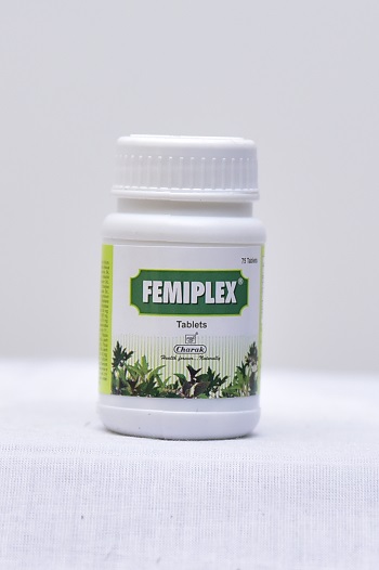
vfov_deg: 27.0
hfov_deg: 18.2
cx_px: 190
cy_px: 285
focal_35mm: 75
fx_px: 1186
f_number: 4
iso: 1250
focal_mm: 75
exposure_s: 1/125
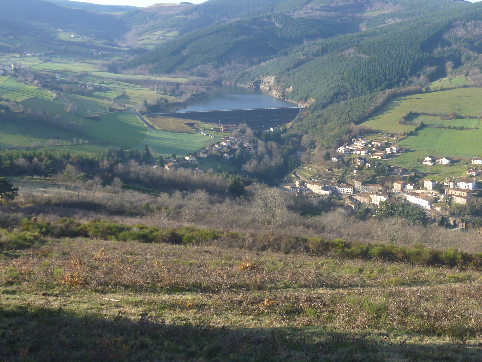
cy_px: 145
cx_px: 314
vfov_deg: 30.8
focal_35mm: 47
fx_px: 654
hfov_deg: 40.0
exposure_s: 1/200
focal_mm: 6.3
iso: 80
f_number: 3.5
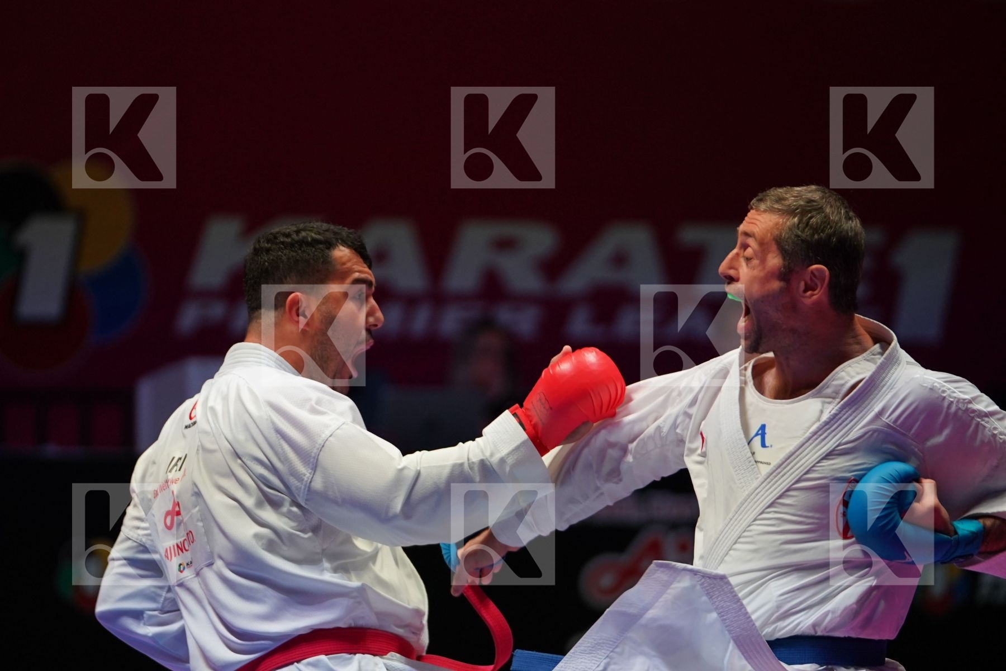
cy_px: 336
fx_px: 7377
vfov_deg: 5.2
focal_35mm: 264
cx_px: 503
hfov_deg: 7.8
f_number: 2.8
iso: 1250
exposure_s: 1/1000
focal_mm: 176
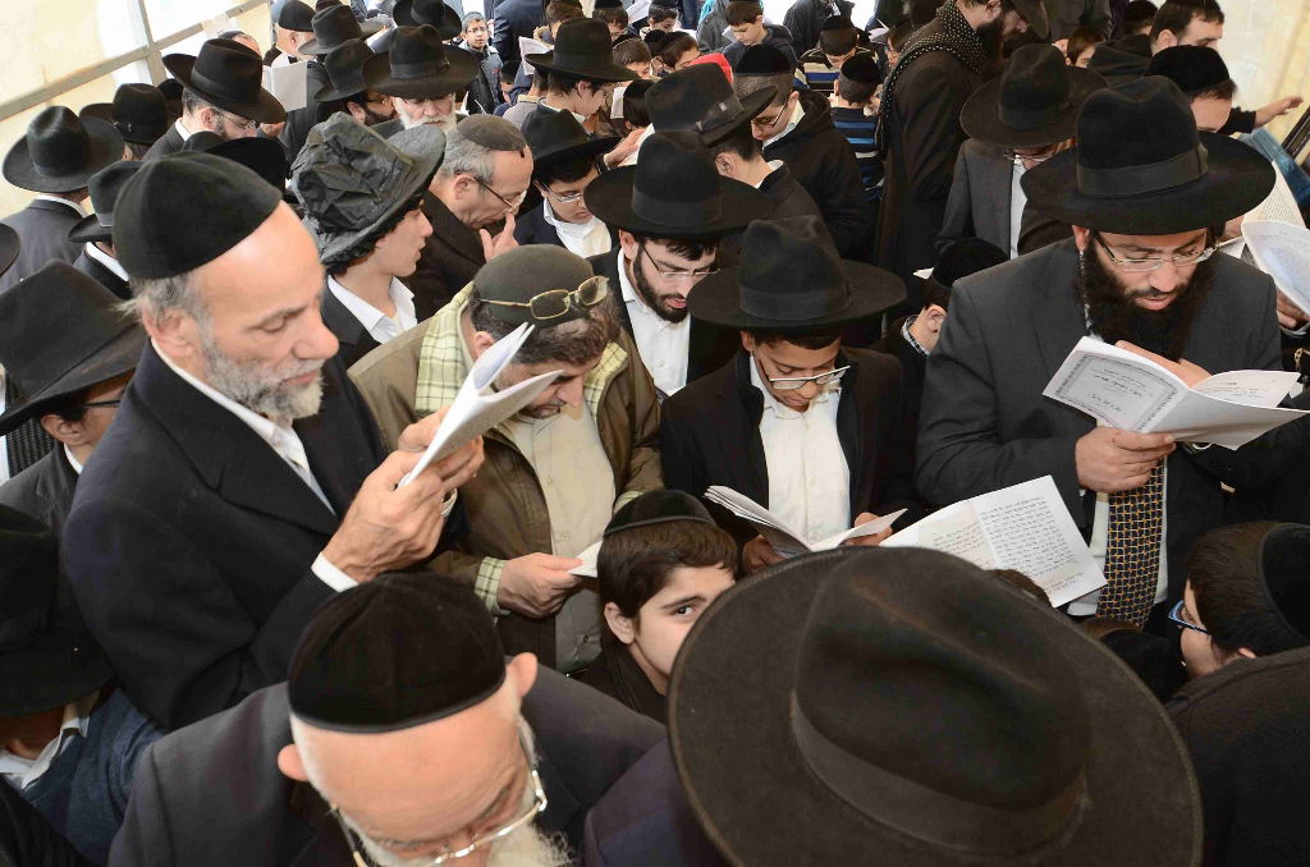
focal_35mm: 32
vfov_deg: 41.5
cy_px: 434
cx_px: 655
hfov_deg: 59.6
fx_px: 1144
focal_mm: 21
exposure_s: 1/125
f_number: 5.6
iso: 320
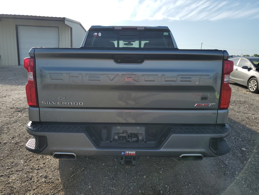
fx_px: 195
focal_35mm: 26
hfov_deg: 67.3
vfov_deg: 53.1
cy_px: 98
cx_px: 130
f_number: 1.5
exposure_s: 1/3333
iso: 50
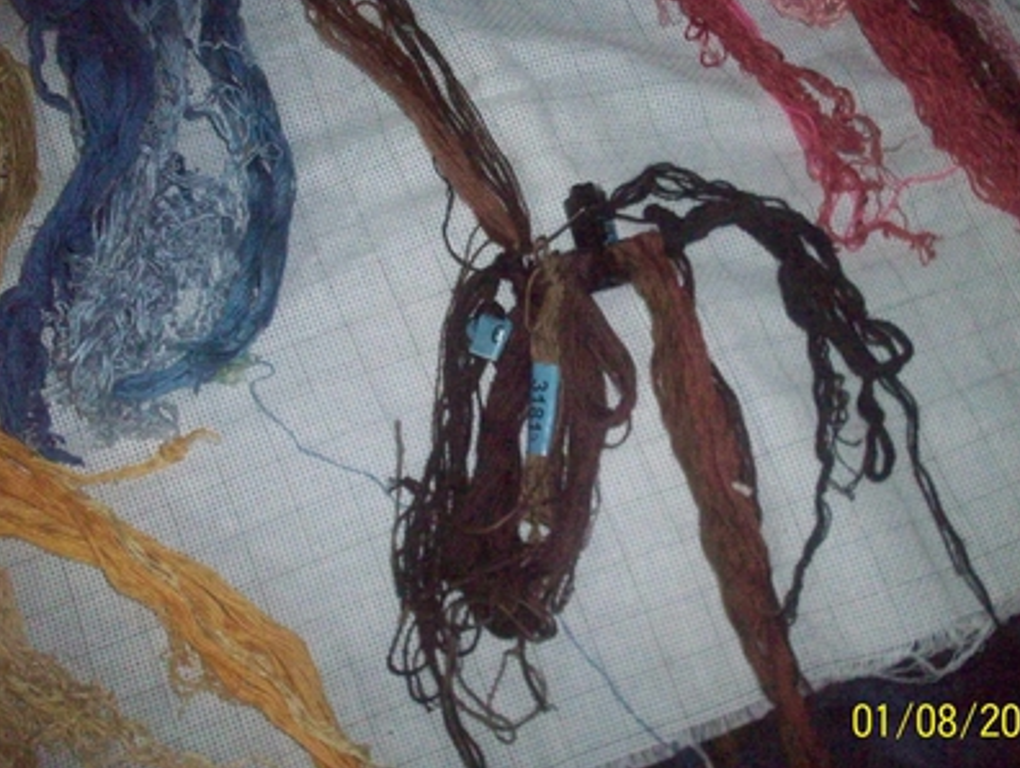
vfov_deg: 34.4
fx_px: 1239
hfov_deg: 44.7
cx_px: 567
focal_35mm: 42
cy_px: 369
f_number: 2.8
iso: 800
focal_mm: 6.2
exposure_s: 1/64
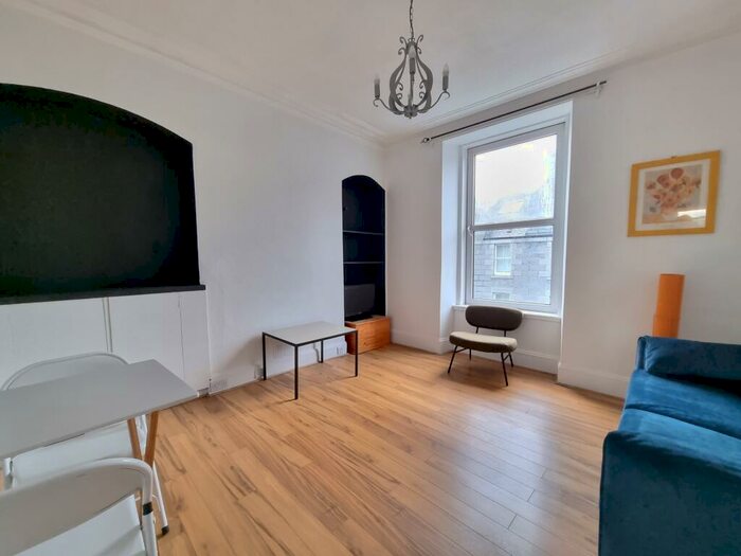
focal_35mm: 13
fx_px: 278
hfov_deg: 106.2
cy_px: 278
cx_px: 370
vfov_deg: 89.9
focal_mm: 2.2
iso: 800
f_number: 2.2
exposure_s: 1/25
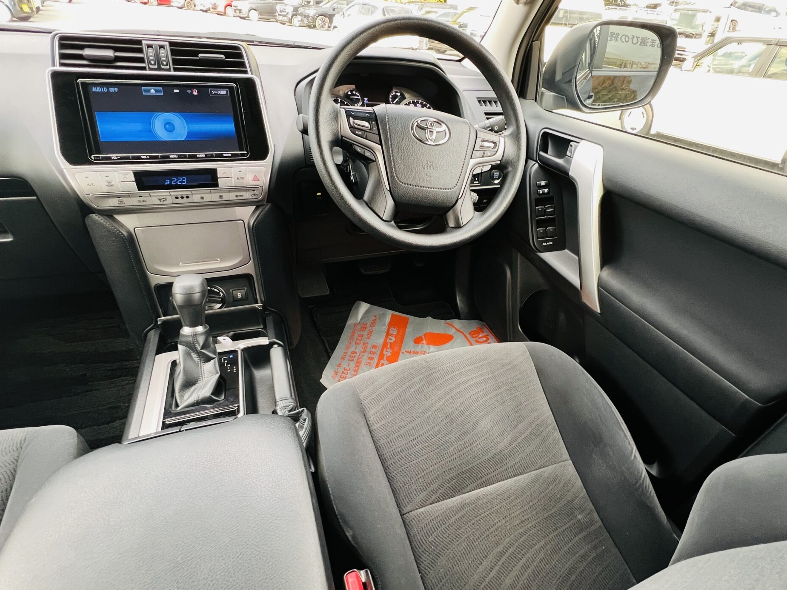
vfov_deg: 71.6
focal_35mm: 18
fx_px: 409
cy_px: 305
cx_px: 445
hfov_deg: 87.3
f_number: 1.8
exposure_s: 1/91
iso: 250
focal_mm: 1.57
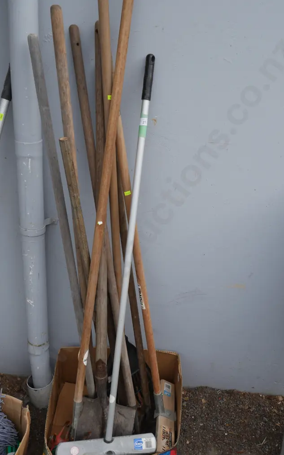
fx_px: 372
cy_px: 229
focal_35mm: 30
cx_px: 151
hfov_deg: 41.8
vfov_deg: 62.9
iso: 200
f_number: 6.3
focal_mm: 14
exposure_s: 1/320
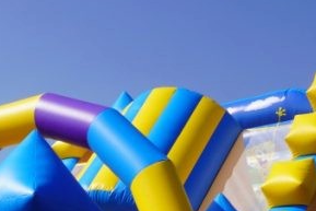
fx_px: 746
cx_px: 27
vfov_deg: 15.1
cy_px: 297
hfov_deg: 23.2
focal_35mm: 85
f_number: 10
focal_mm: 16
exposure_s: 1/250
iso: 100
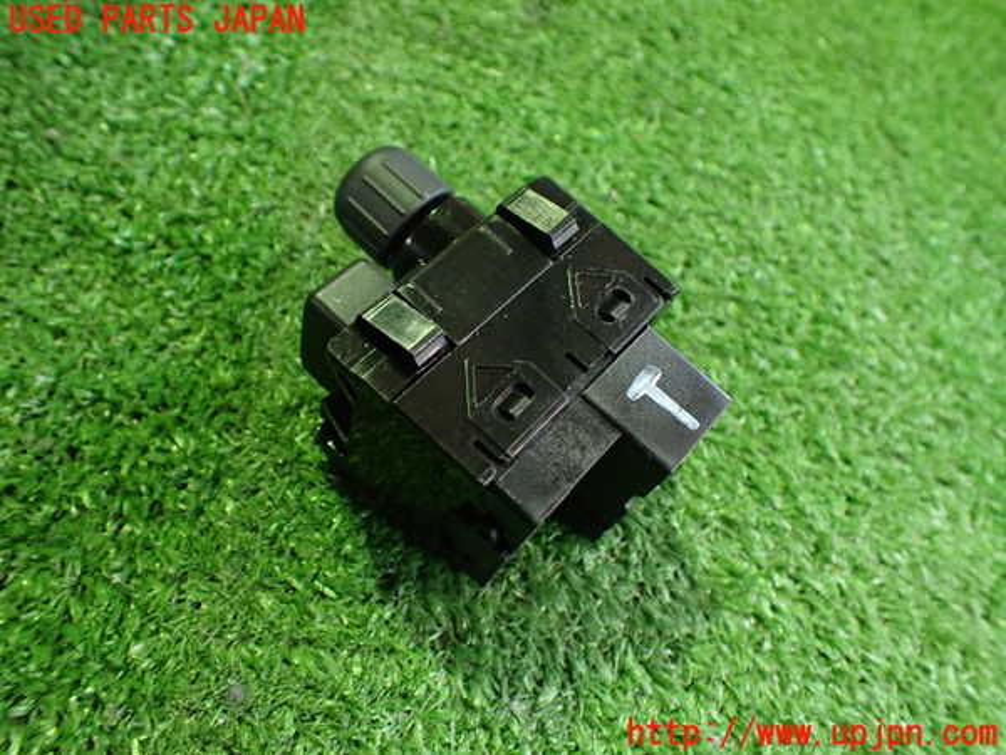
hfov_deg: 60.0
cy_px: 378
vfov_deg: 46.8
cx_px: 503
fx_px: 872
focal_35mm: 30
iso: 800
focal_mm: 5.4
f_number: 2.3
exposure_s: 1/40
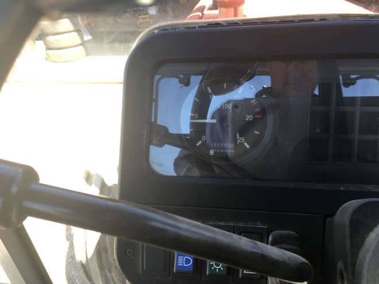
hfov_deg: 61.7
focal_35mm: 29
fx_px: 318
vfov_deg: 48.2
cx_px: 190
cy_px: 142
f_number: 2.2
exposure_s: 1/100
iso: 25
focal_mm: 4.15
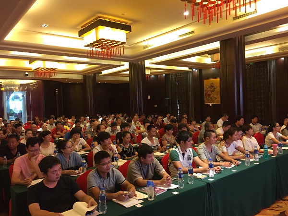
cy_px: 108
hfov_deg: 61.7
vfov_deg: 48.2
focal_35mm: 29
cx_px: 144
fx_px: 241
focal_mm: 4.15
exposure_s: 1/33
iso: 200
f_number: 2.2
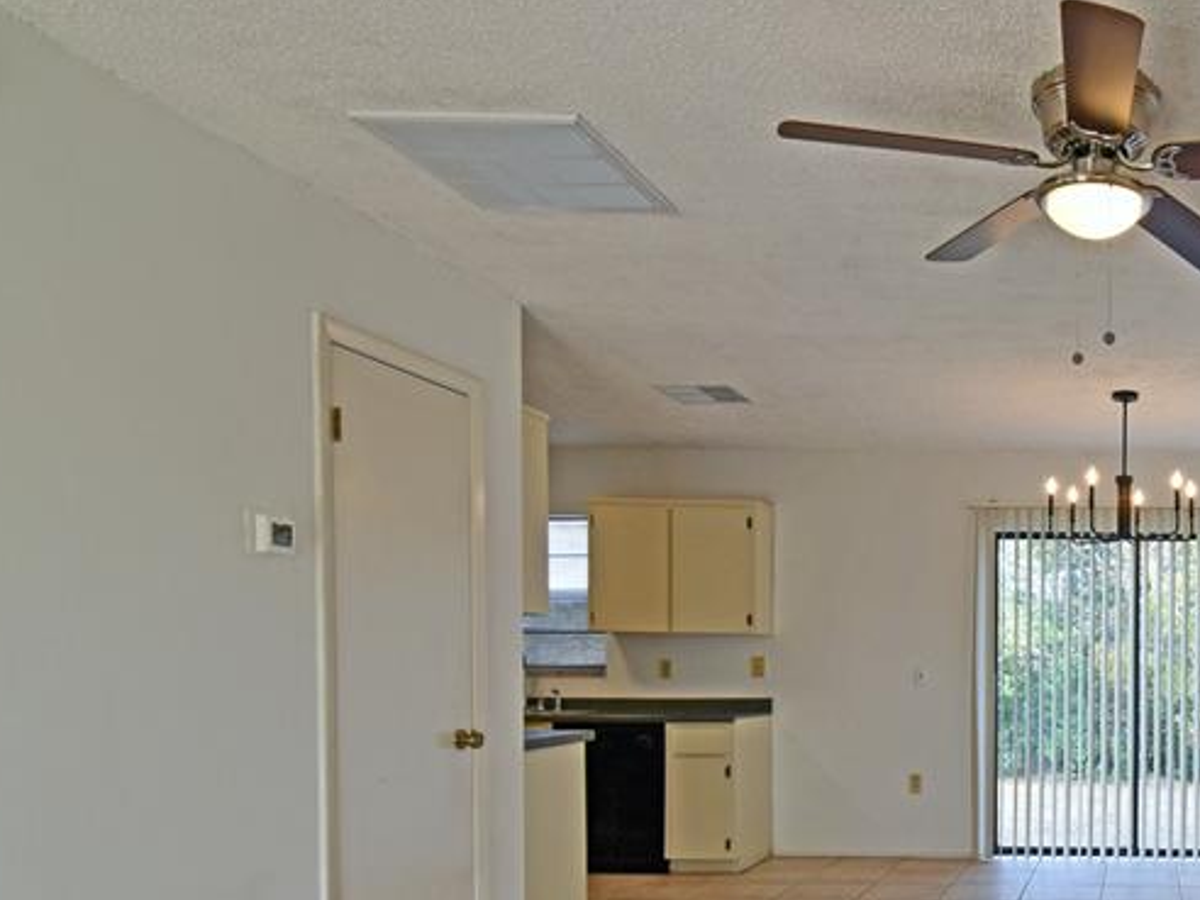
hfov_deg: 51.1
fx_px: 1040
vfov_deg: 44.8
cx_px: 1134
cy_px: 702
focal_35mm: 30
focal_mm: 10
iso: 400
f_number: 10
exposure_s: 1/30
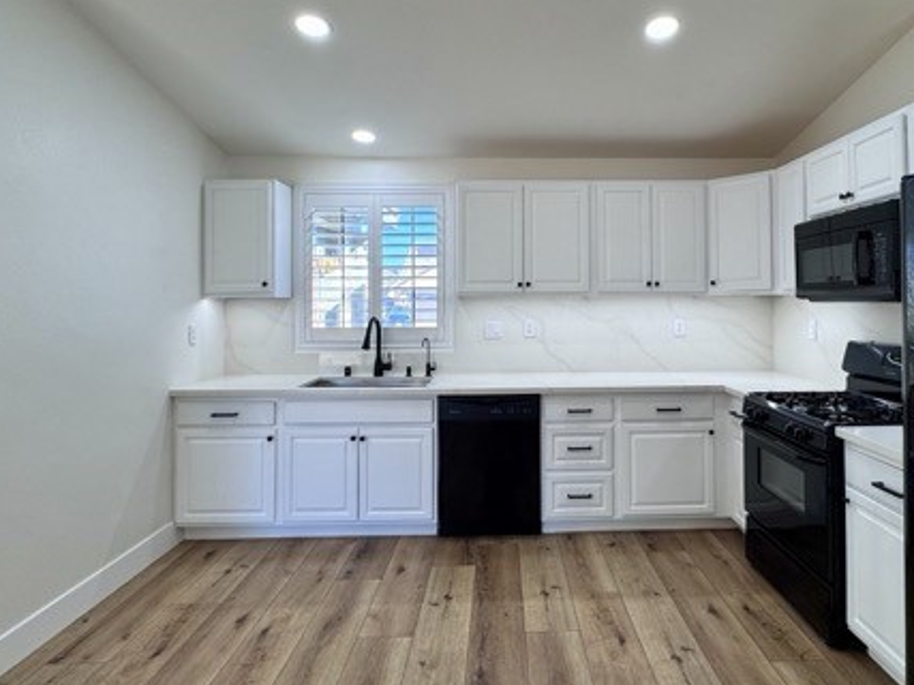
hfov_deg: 78.5
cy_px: 293
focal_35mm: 21
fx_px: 554
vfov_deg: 63.1
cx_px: 522
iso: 64
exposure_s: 1/120
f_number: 2.2
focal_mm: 2.22
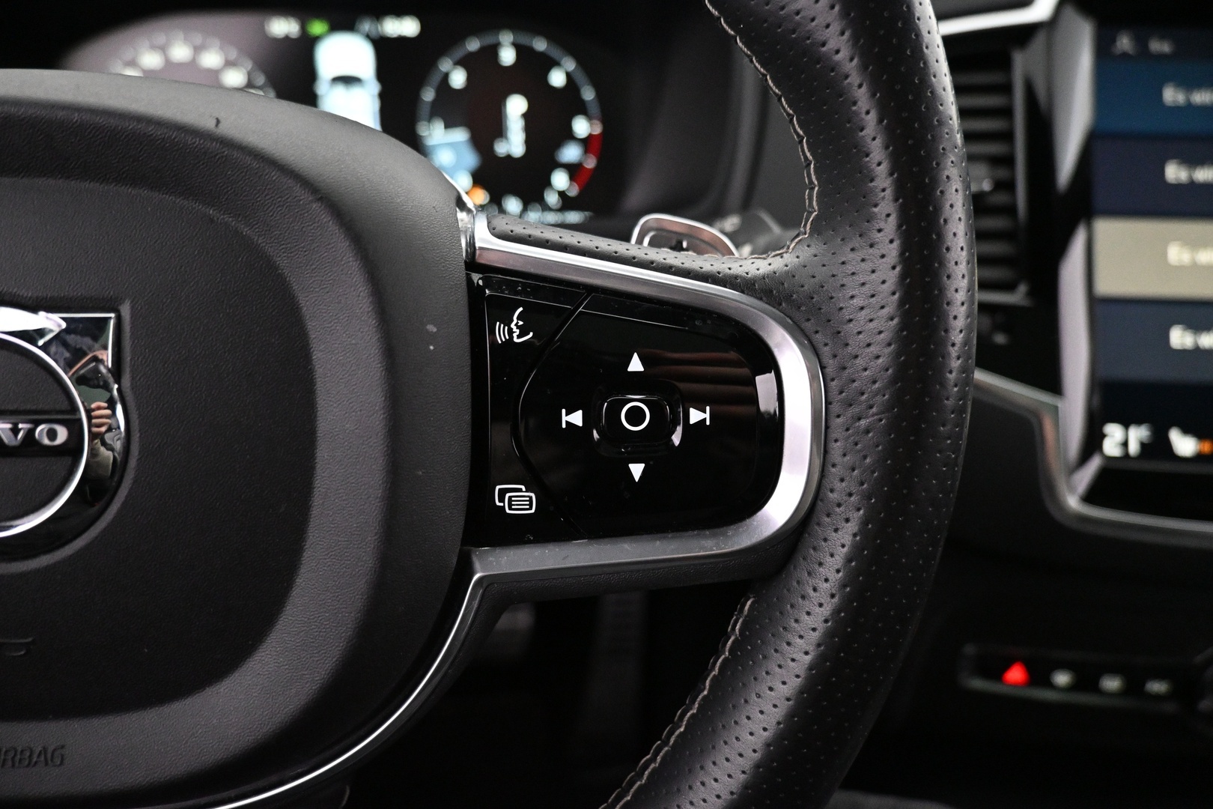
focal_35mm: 24
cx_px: 606
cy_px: 404
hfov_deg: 73.7
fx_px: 809
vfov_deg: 53.1
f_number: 3.5
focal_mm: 16
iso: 4000
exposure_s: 1/50
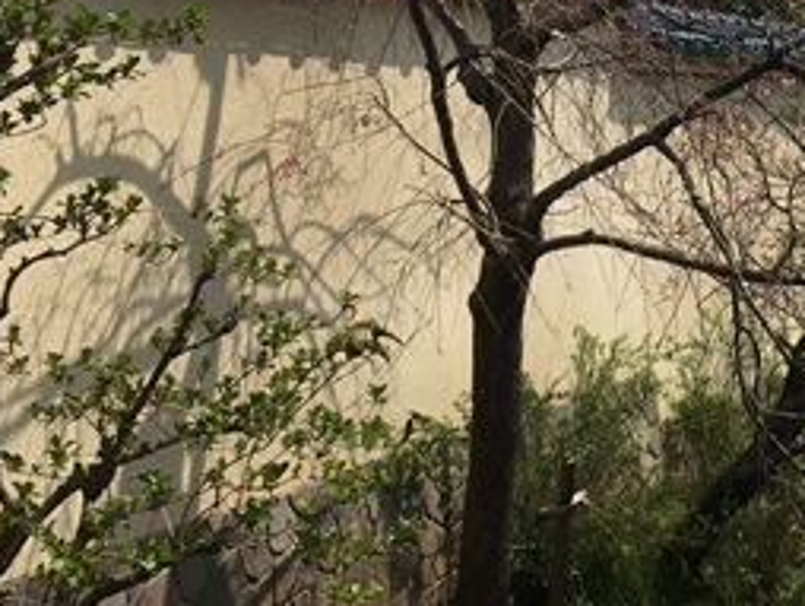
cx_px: 742
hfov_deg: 25.7
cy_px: 54
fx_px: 1699
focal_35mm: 73
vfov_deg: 19.8
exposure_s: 1/2331
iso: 25
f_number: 2.2
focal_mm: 4.15
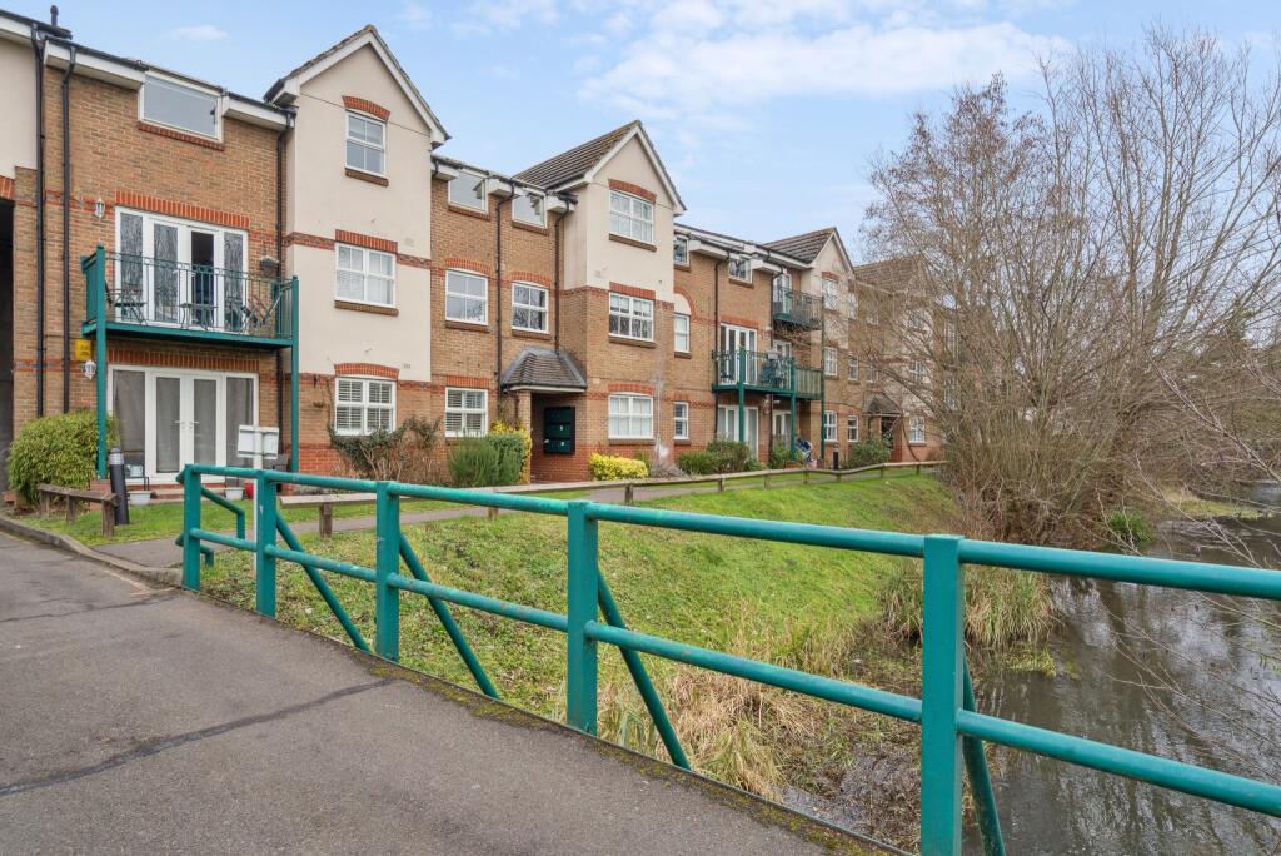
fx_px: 712
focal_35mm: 20
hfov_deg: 83.9
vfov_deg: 62.0
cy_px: 428
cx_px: 640
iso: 640
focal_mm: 20
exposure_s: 1/100
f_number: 10
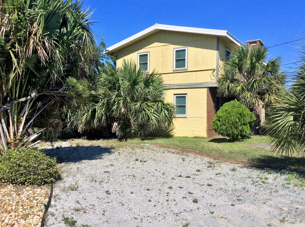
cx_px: 152
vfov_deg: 44.1
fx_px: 282
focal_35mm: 32
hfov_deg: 56.9
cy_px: 114
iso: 32
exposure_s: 1/2288
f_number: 2.4
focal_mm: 3.3
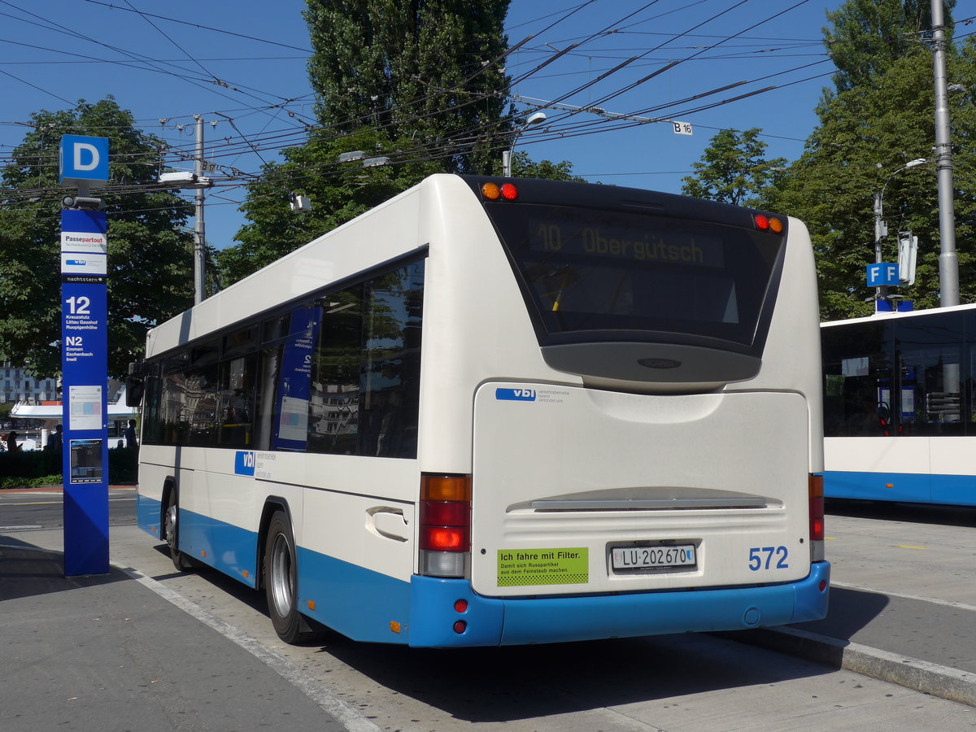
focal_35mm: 41
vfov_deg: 35.1
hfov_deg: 45.8
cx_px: 488
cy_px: 366
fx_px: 1156
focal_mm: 8.4
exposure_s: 1/1600
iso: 80
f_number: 3.5
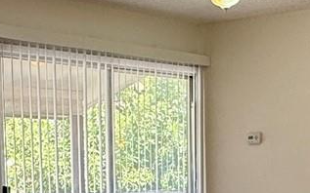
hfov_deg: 21.6
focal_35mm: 96
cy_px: 259
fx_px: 811
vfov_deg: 13.1
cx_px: 141
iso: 40
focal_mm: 2.22
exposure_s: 1/99
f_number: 2.2
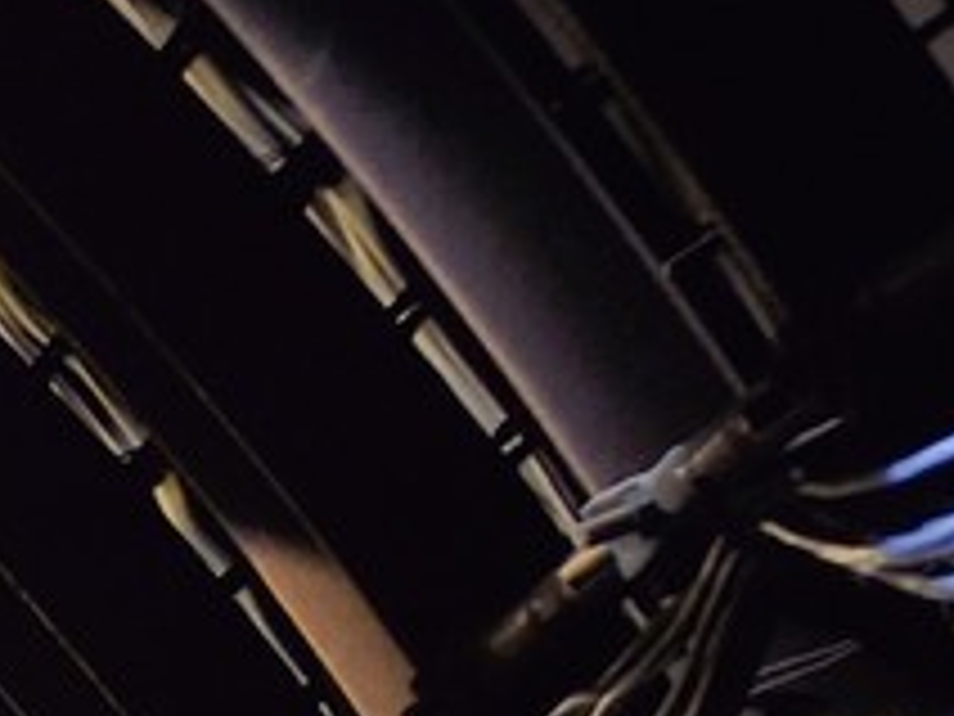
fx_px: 11603
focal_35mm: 421
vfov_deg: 3.5
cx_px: -2246
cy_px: 1905
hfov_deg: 4.5
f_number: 5.6
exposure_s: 1/2.5
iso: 640
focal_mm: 58
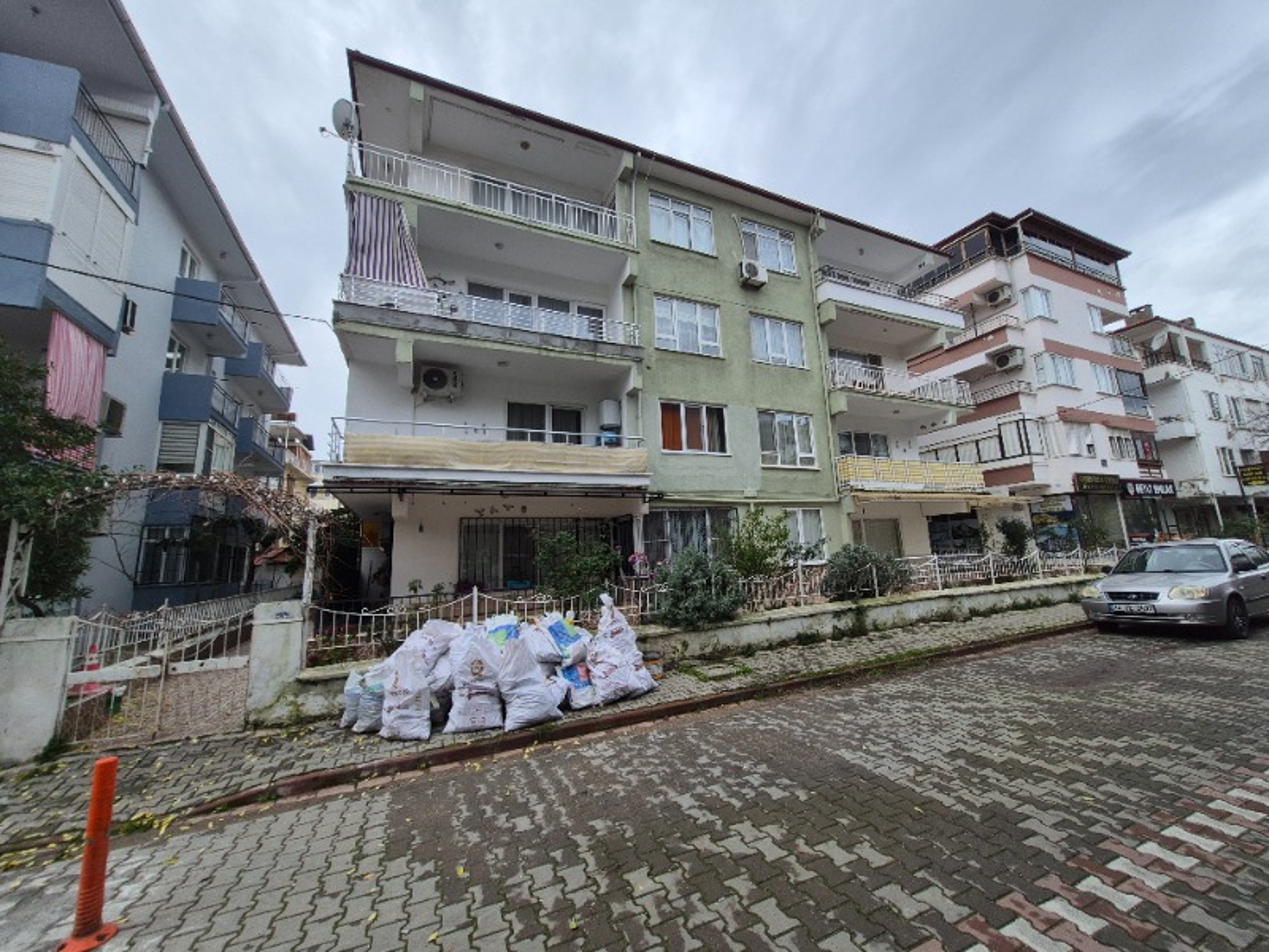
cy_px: 476
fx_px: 477
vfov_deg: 89.9
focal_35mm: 13
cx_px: 634
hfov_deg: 106.2
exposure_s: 1/786
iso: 50
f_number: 2.2
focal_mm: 1.74
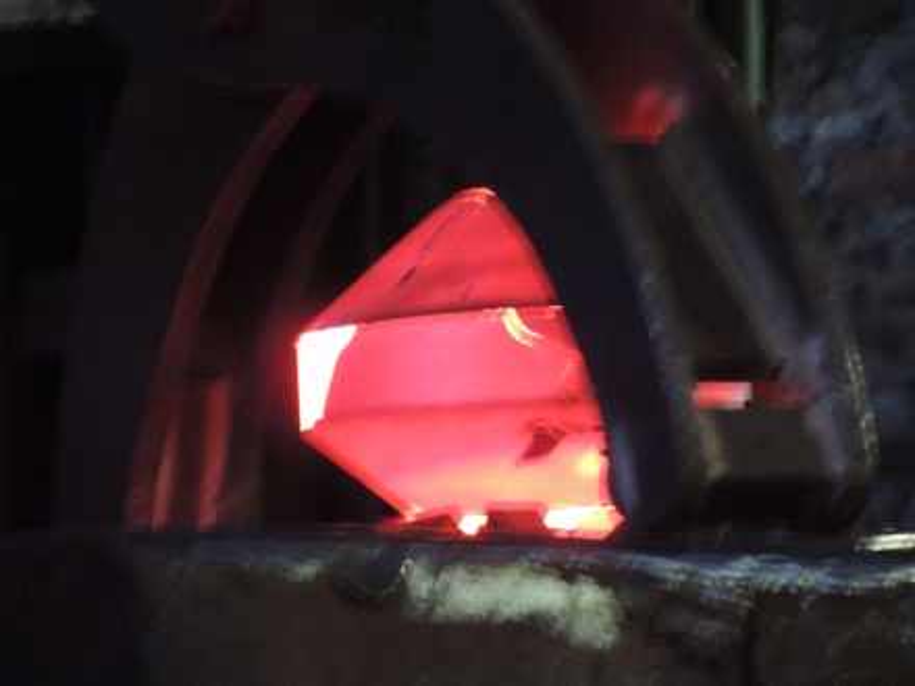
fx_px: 14538
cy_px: 343
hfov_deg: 3.6
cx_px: 458
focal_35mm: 550
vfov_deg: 2.7
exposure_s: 1/13
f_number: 4.9
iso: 800
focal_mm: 98.1
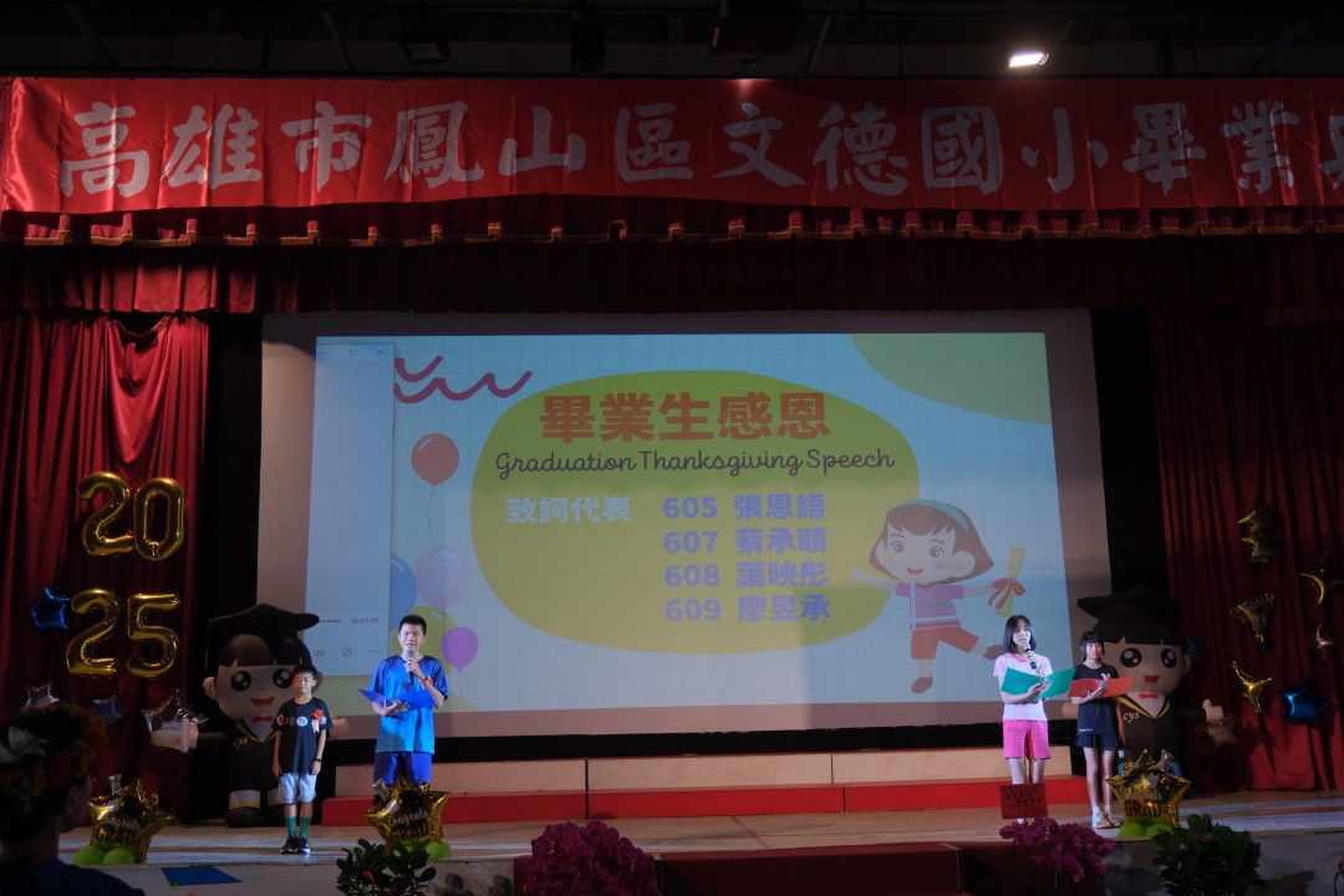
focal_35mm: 33
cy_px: 448
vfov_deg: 40.0
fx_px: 1232
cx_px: 672
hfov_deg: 57.2
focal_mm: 22
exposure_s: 1/60
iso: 500
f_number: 2.8
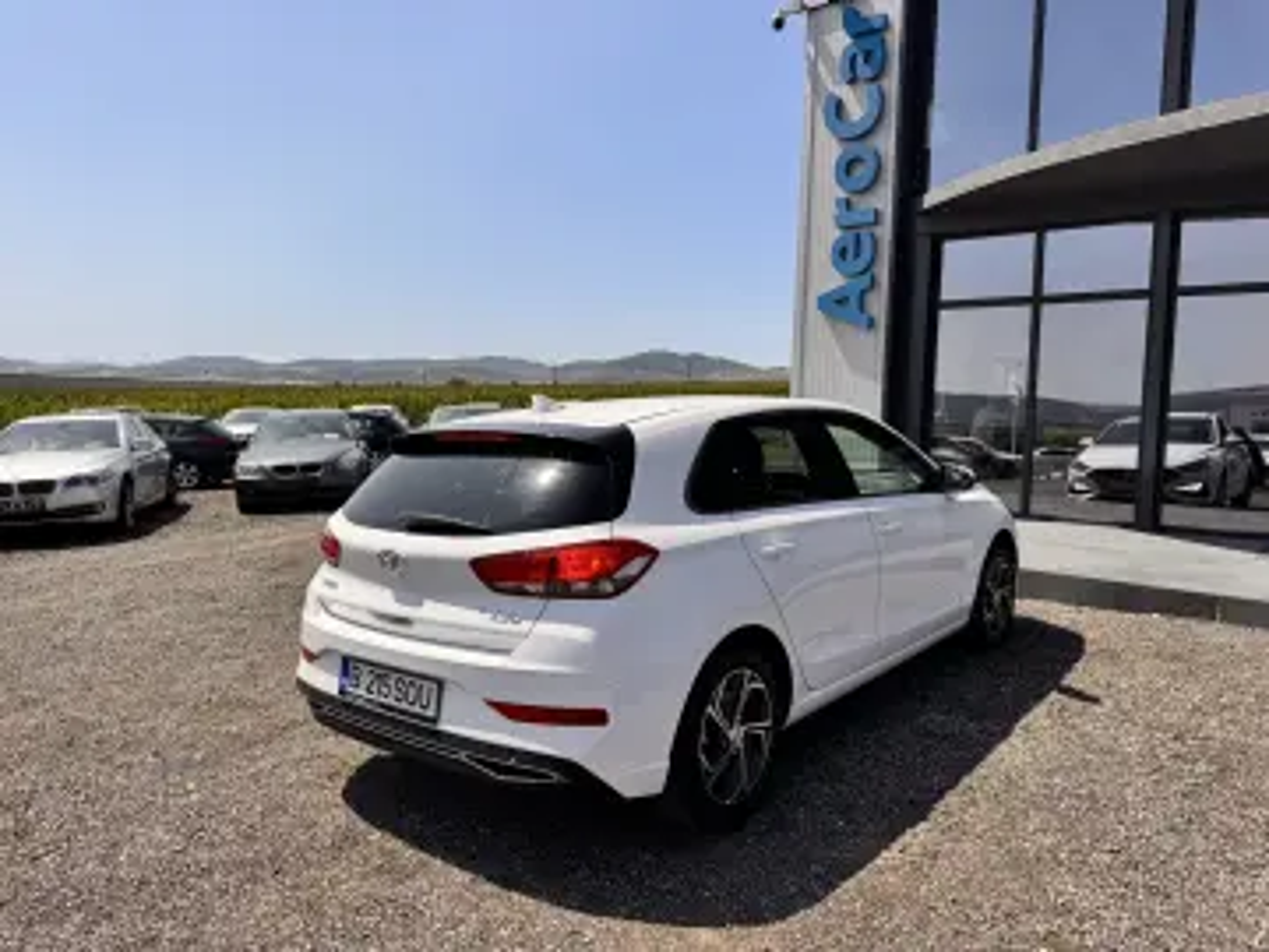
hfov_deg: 71.6
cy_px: 476
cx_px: 634
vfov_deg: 56.8
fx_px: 880
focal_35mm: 24
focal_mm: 6.76
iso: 80
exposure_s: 1/6410
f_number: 1.78
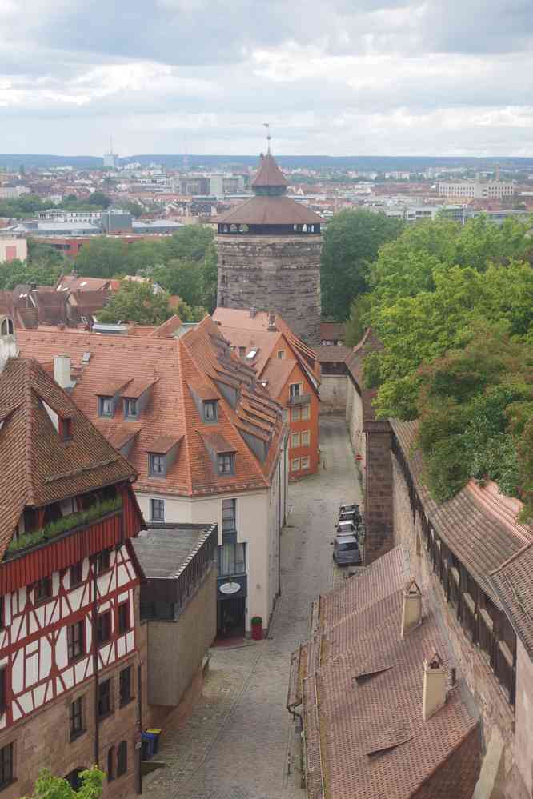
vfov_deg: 29.9
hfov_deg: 20.2
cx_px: 266
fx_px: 1499
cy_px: 400
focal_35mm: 68
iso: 200
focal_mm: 45
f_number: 8
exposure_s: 1/80
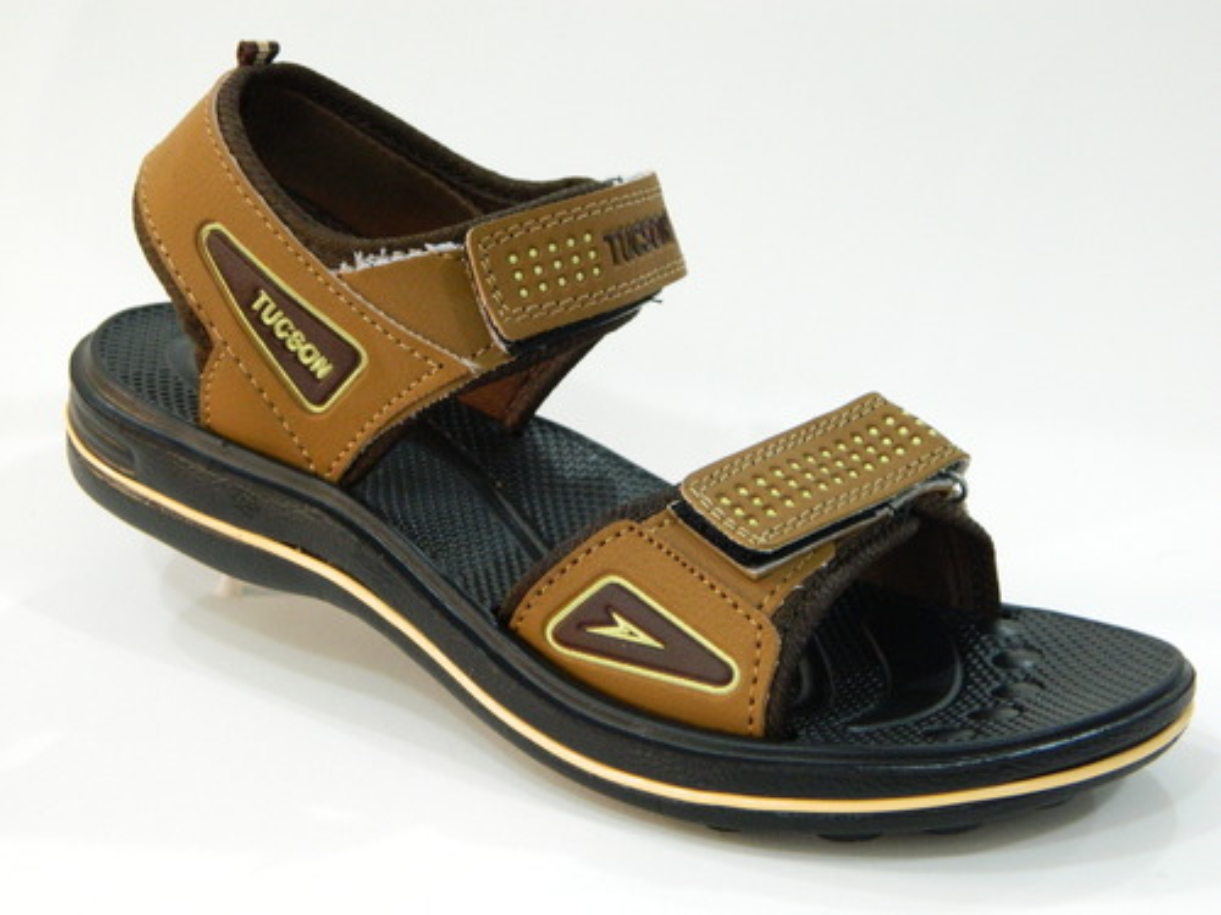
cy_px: 458
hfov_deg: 27.8
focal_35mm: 70
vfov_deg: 21.0
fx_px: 2469
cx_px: 610
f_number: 4
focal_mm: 12.6
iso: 400
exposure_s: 1/8
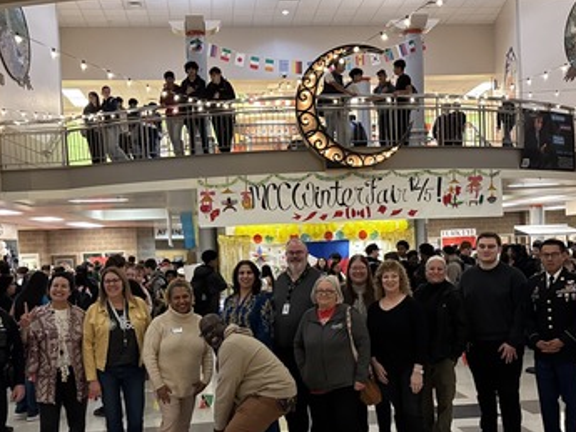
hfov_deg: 45.8
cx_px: 287
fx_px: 682
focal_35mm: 41
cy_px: 283
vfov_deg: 34.9
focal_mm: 6.76
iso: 640
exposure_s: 1/60
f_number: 1.78
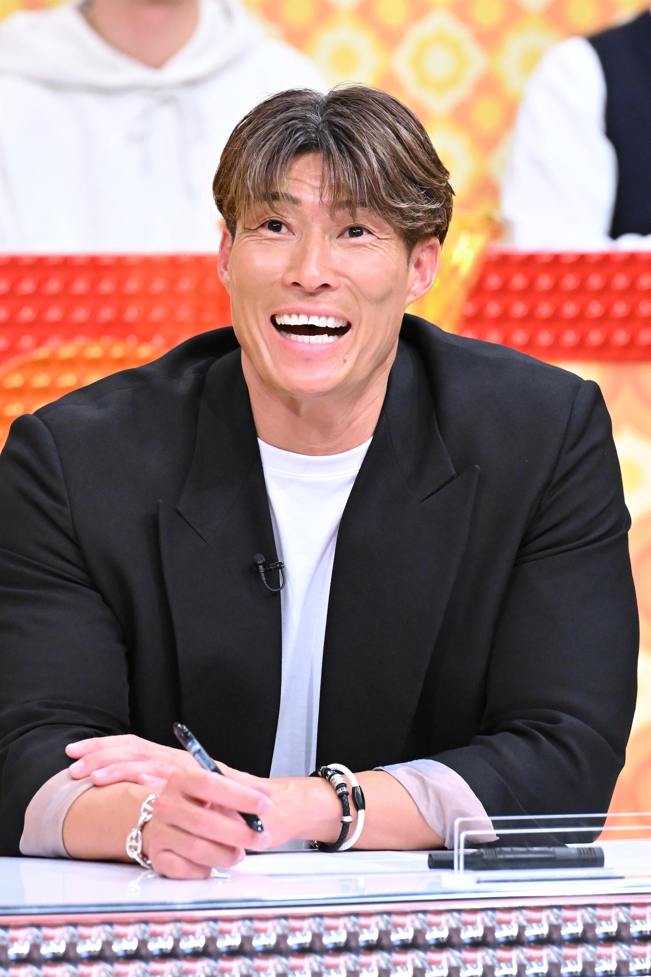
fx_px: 8140
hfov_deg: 4.6
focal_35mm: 300
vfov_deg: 6.9
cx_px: 326
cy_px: 488
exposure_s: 1/400
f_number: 4
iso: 3200
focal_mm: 200
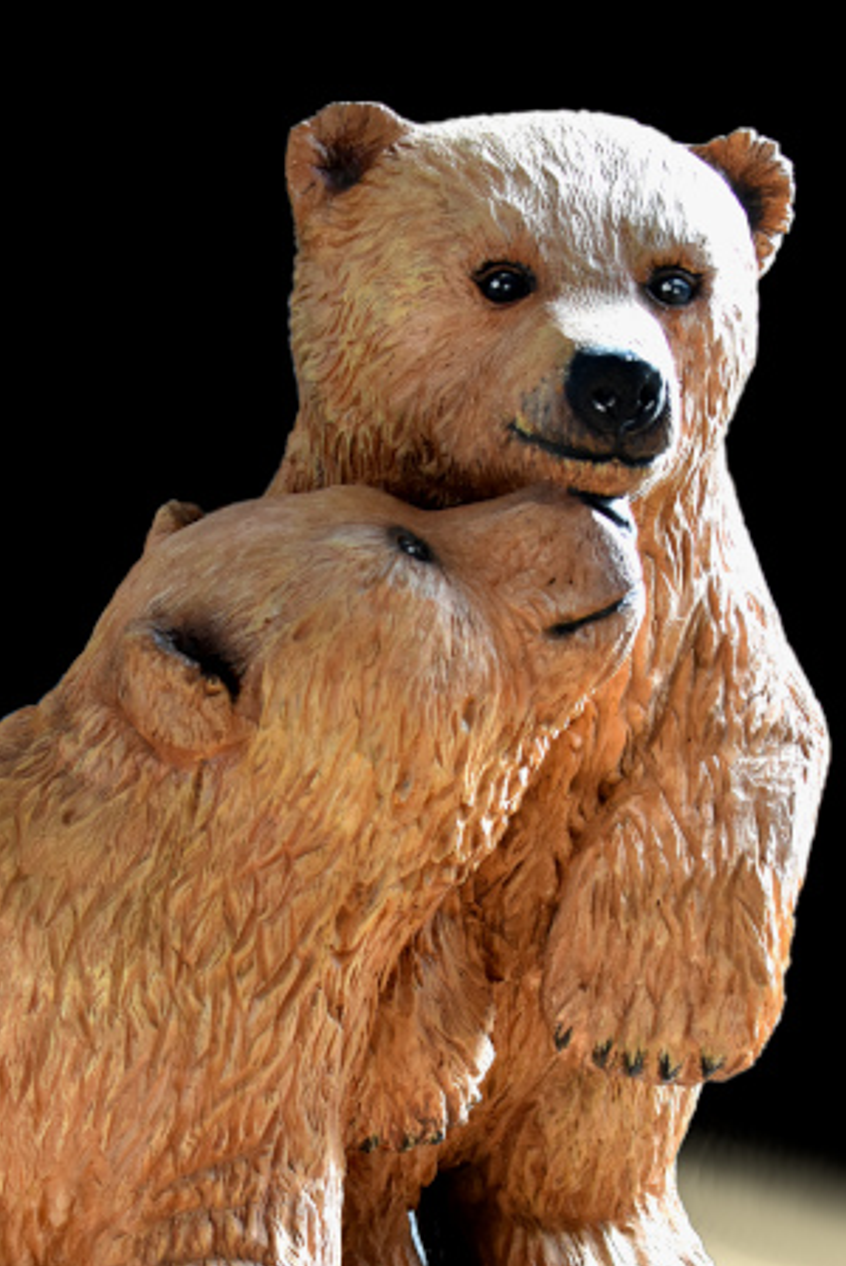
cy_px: 756
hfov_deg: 16.7
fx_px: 2878
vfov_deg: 24.8
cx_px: 241
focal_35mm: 82
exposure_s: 1/60
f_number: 3.2
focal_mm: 35
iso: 800
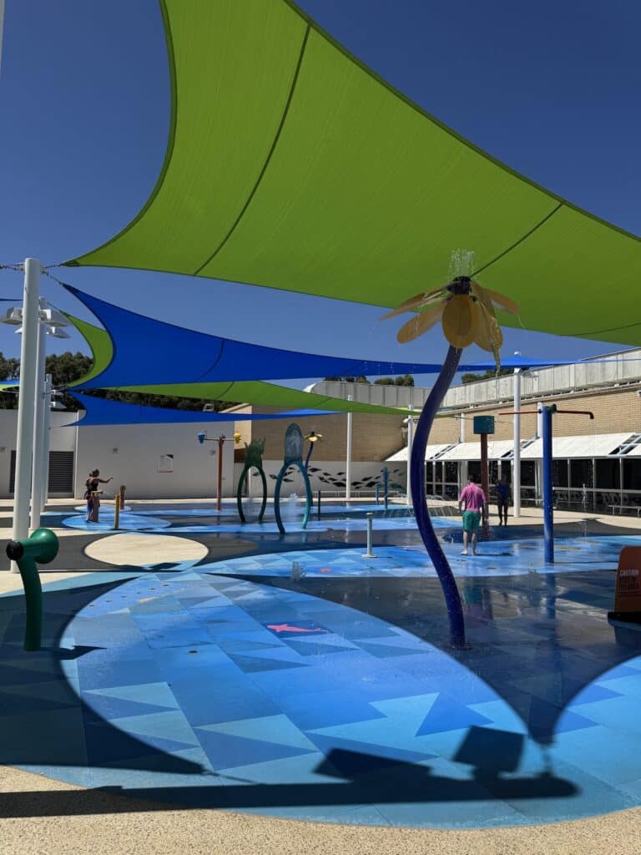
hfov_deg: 56.8
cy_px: 428
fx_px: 593
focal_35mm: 24
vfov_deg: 71.6
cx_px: 320
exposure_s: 1/10417
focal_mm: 6.76
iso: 80
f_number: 1.78
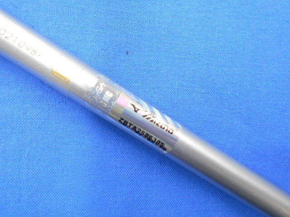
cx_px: 145
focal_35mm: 26
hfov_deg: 67.3
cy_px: 108
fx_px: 218
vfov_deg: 53.1
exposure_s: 1/25
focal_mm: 4.6
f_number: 3.2
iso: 400
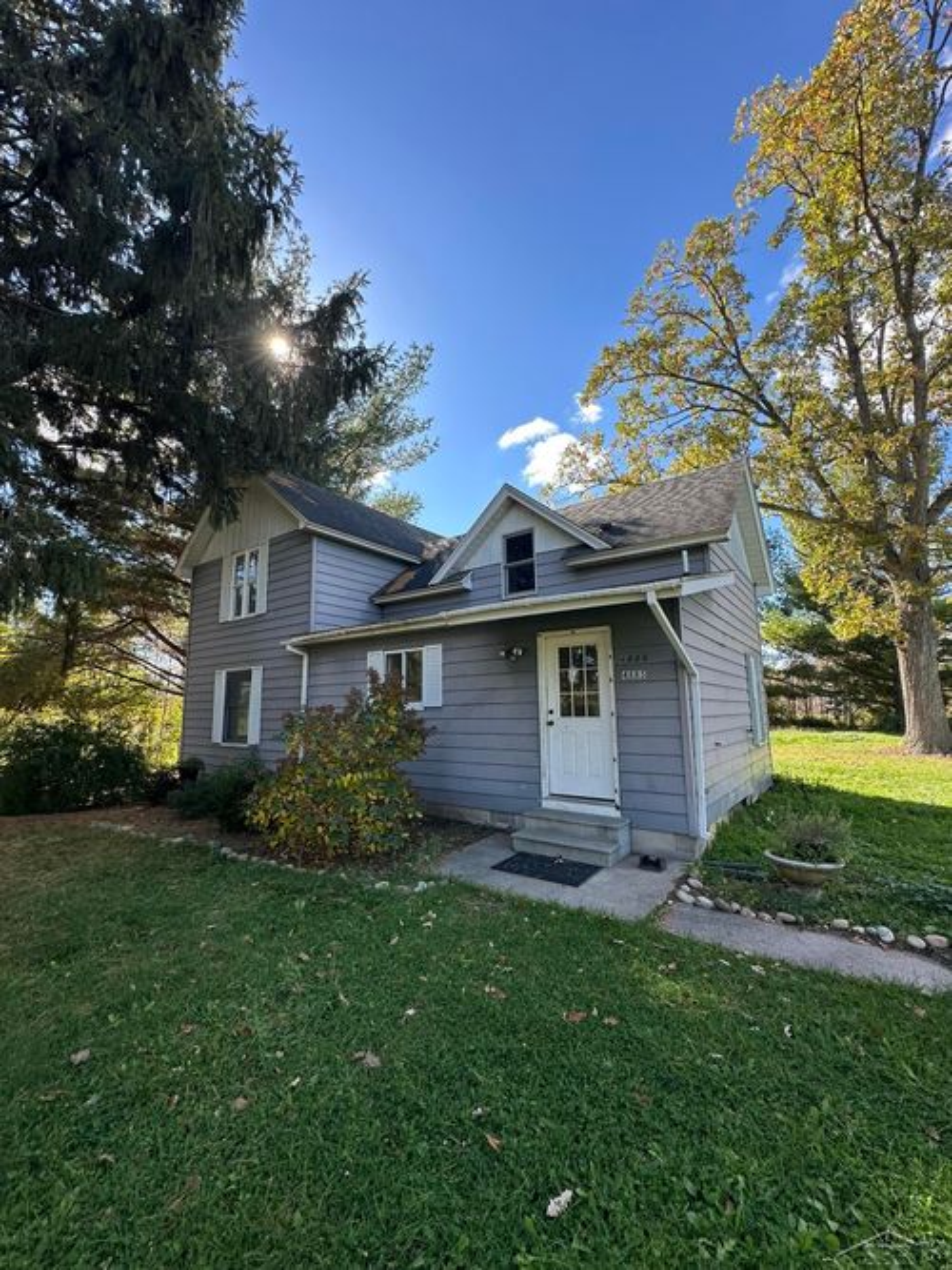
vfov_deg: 102.1
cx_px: 476
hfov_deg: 85.7
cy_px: 635
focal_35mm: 14
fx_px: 514
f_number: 2.2
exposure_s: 1/515
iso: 40
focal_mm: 2.22
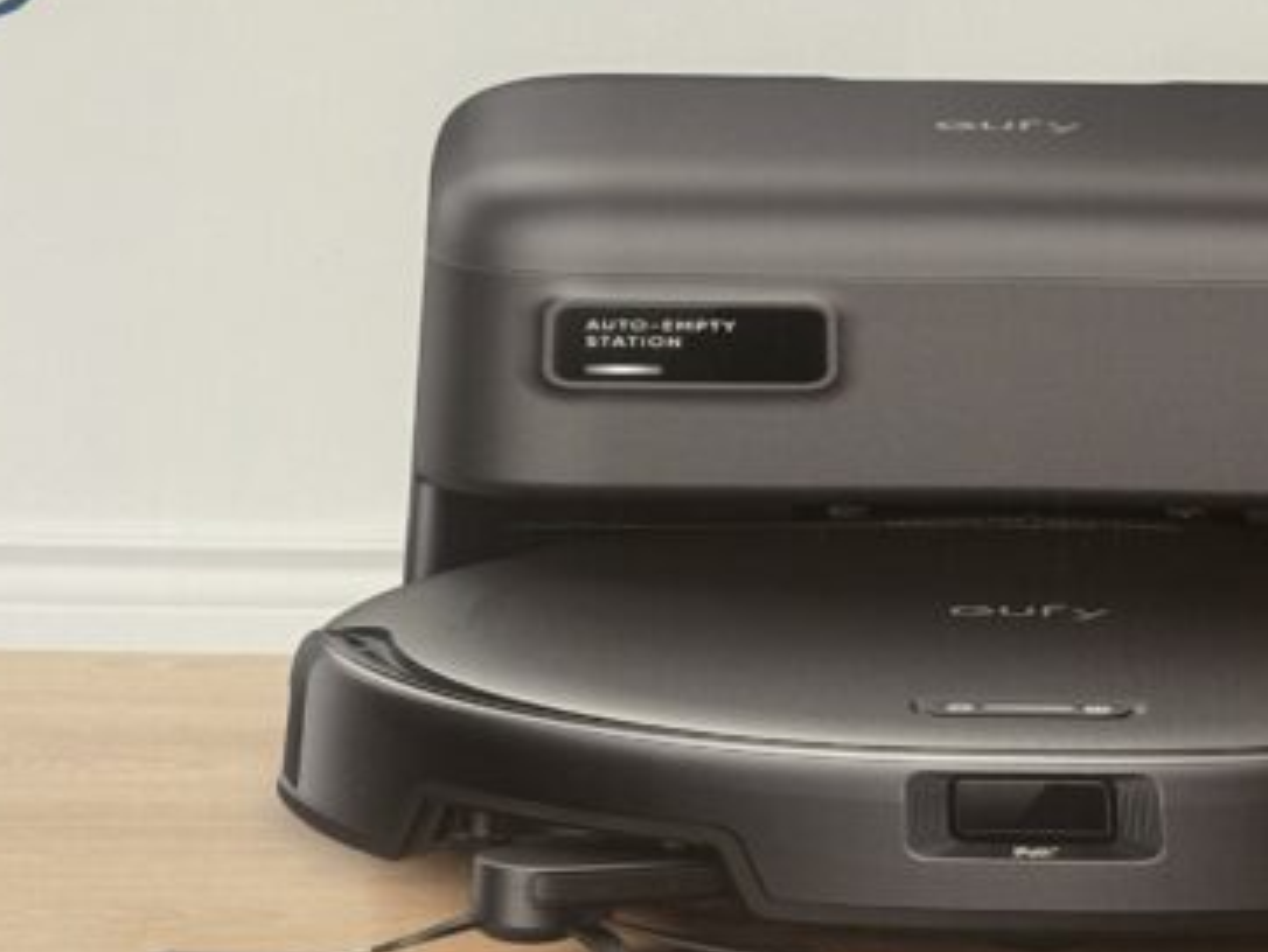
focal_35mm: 147
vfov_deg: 10.1
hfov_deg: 13.4
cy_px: 742
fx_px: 5388
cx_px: 848
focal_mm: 5.96
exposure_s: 1/33
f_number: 1.6
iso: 160
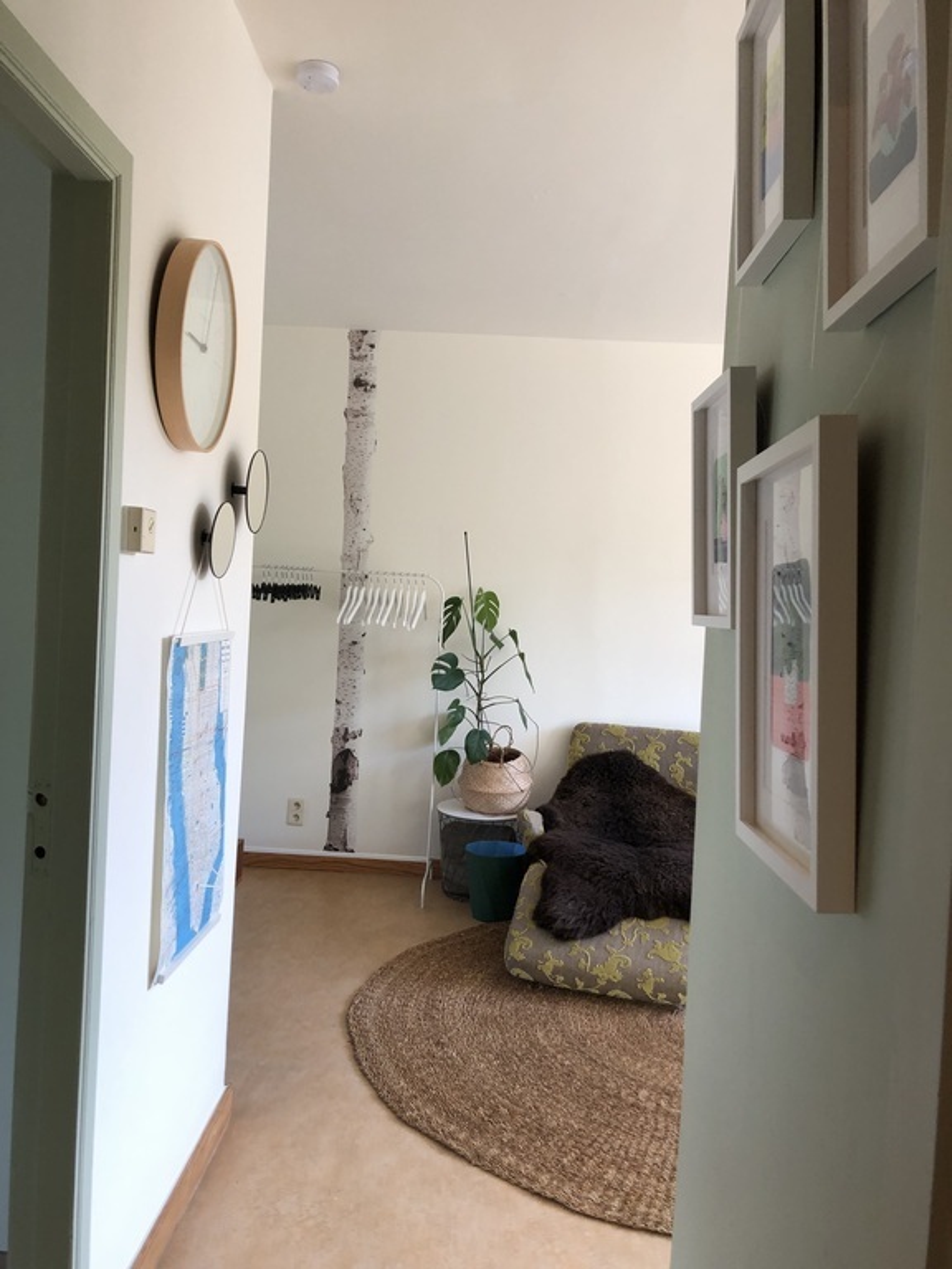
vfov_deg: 63.4
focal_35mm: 28
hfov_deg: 49.7
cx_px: 476
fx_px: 1027
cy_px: 634
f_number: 1.8
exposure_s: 1/33
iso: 32
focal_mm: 3.99
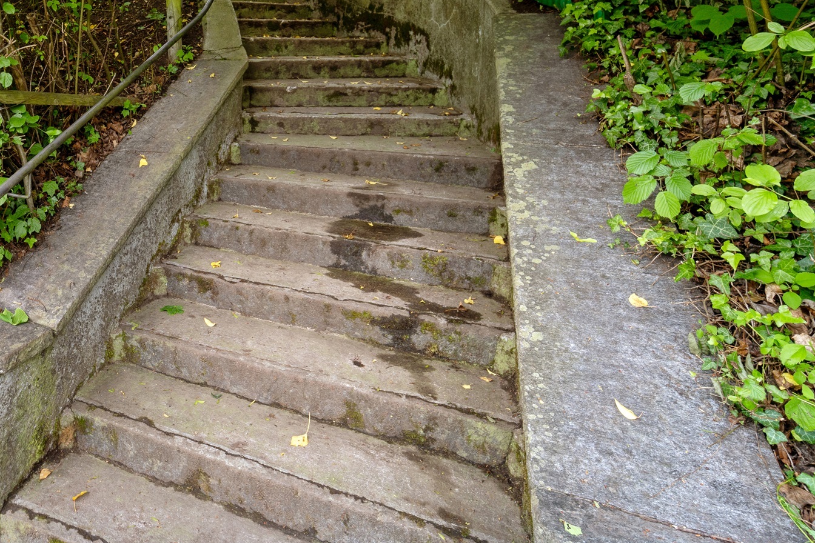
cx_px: 155
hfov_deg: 64.7
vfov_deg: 46.7
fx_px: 566
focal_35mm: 25
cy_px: 62
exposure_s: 1/30
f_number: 8
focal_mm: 14
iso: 200
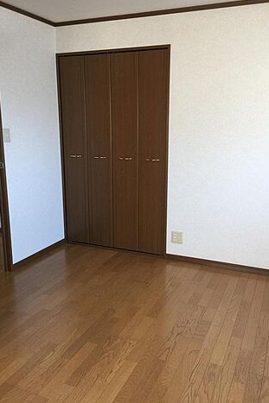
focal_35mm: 31
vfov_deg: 60.3
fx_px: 348
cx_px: 141
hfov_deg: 42.3
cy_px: 204
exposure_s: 1/30
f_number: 2.2
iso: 40
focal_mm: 4.15
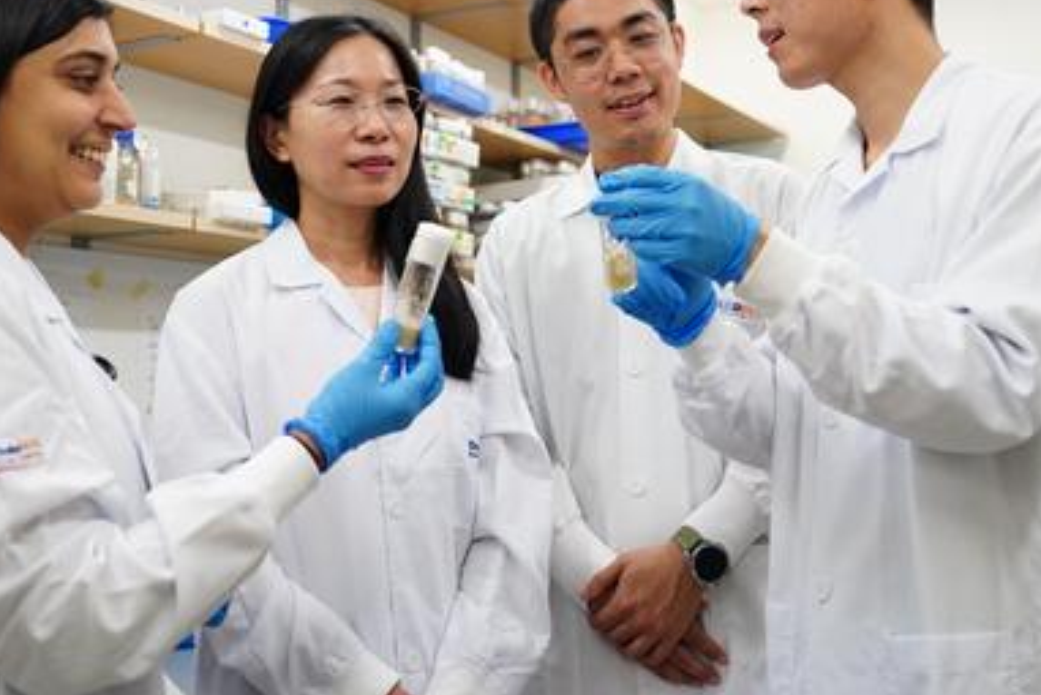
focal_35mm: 44
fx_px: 1273
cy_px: 70
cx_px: 545
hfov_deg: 44.5
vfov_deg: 29.3
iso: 1250
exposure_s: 1/200
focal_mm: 24
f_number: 2.8
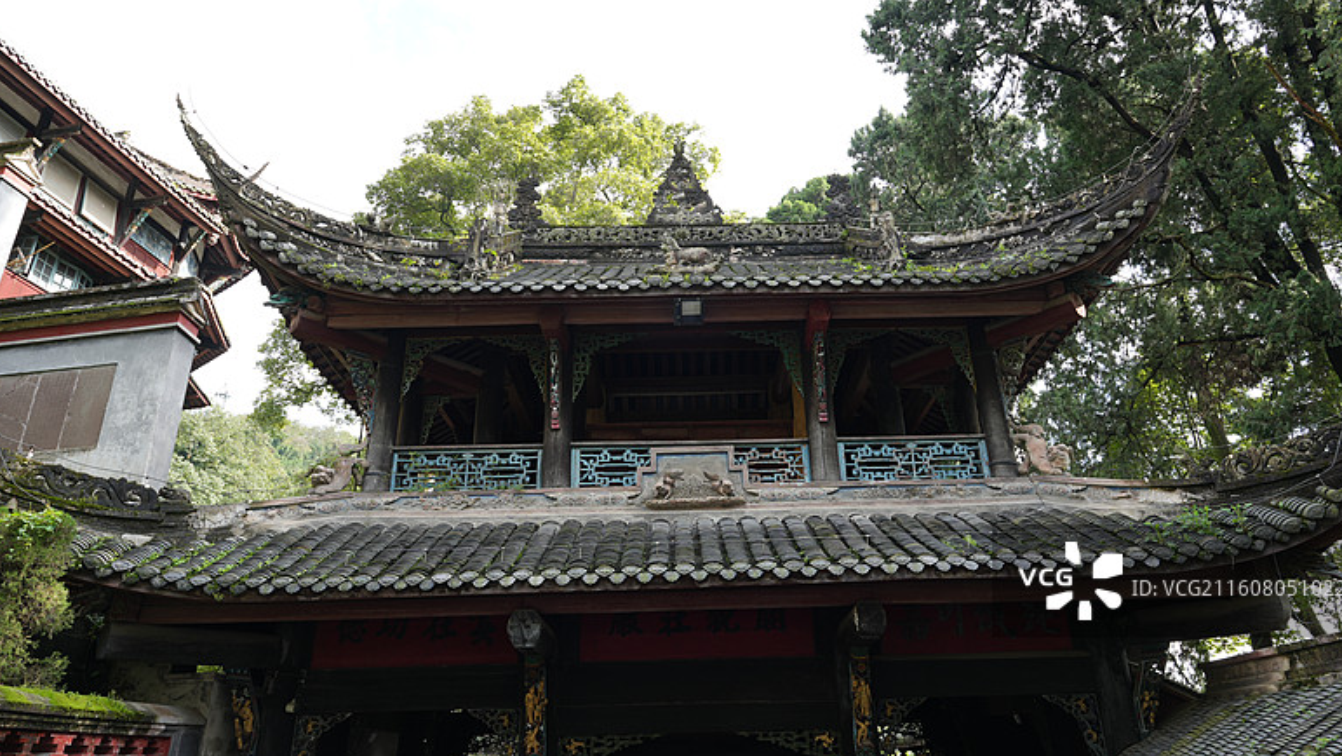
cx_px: 684
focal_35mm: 26
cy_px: 365
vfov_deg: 45.1
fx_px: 909
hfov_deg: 72.9
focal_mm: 23.5
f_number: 8
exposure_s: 1/30
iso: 100
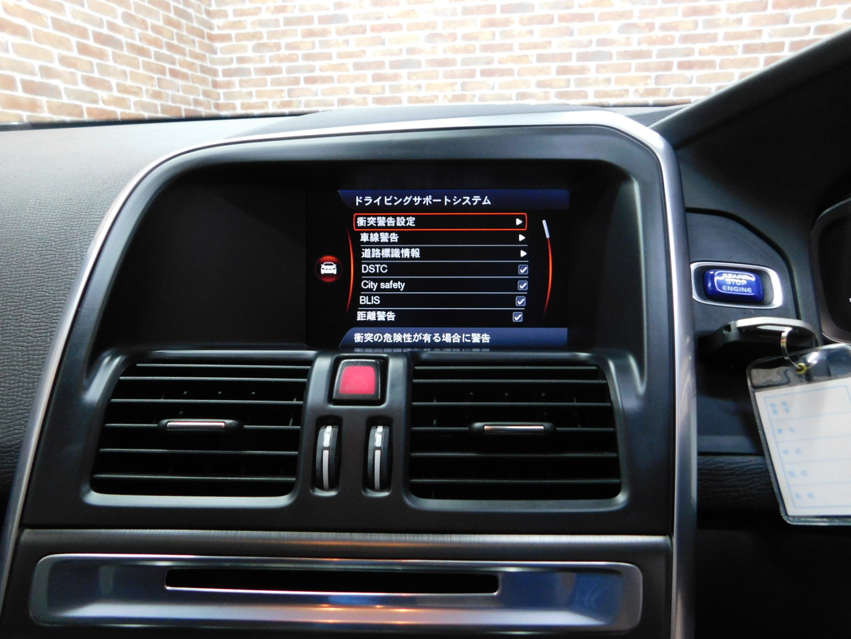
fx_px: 565
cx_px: 426
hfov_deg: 73.9
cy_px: 320
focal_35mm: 23
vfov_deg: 58.9
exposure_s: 1/15
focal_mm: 4
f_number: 3
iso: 400
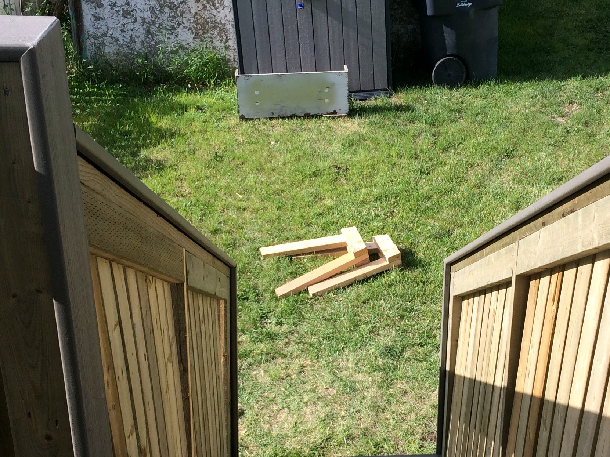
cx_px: 388
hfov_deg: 33.6
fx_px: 1004
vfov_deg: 25.6
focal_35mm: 57
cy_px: 264
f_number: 2.2
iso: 32
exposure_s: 1/1080
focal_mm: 4.15
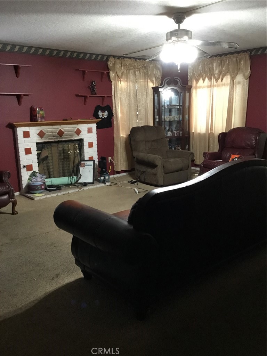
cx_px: 134
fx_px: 319
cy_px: 178
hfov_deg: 45.4
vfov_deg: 58.4
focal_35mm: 31
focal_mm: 3.3
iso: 200
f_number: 2.4
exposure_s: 1/24
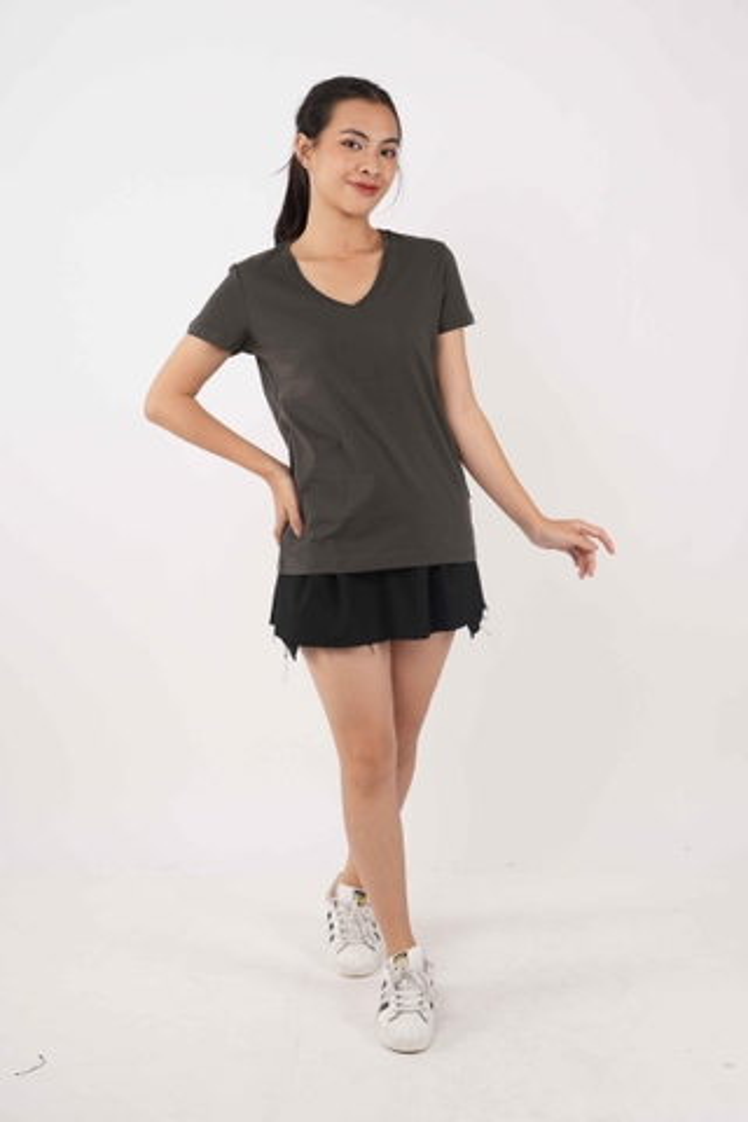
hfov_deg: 26.0
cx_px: 374
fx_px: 1621
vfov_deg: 38.2
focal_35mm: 52
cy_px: 561
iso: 100
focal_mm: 35
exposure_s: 1/160
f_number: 4
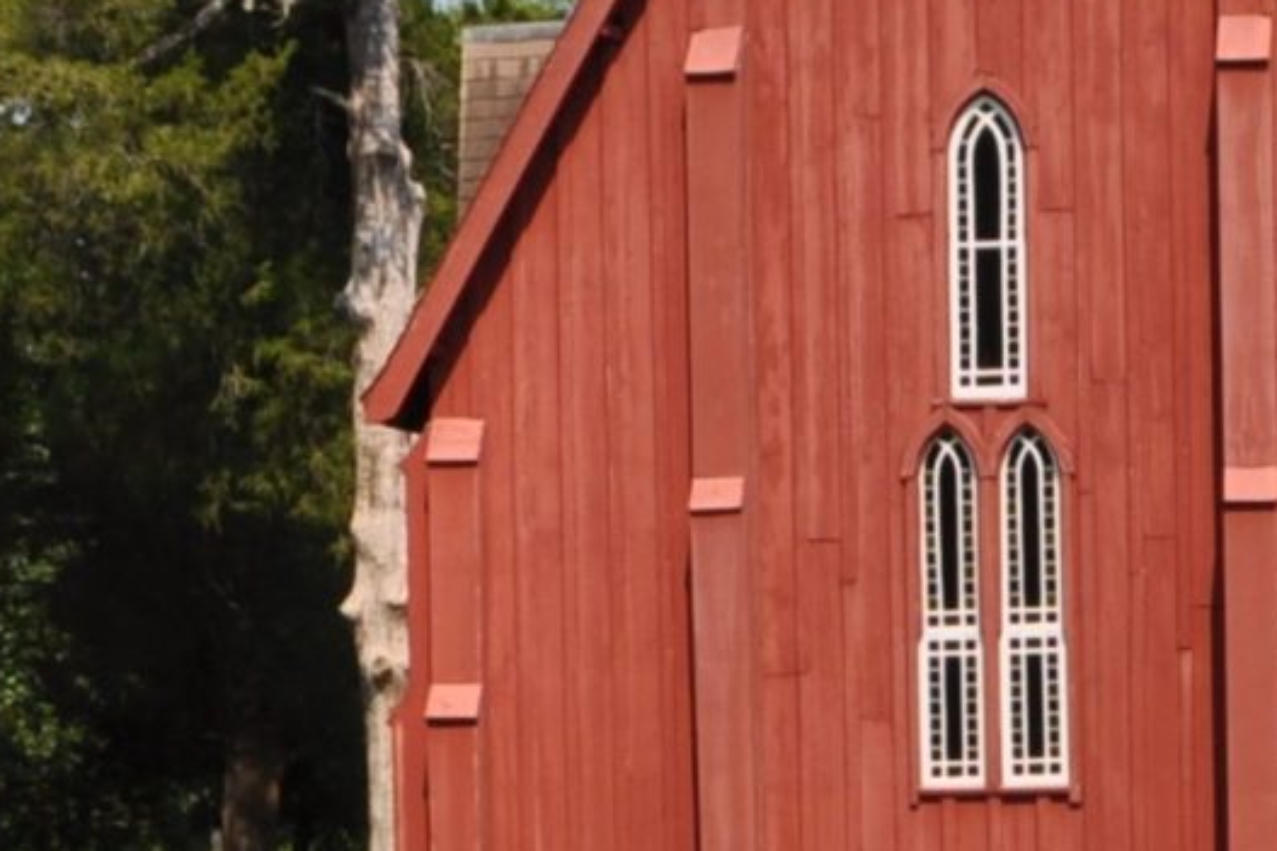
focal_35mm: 105
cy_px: 463
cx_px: 1292
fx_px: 3723
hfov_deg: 18.9
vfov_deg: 13.0
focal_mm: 18
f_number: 10
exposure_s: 1/400
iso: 200
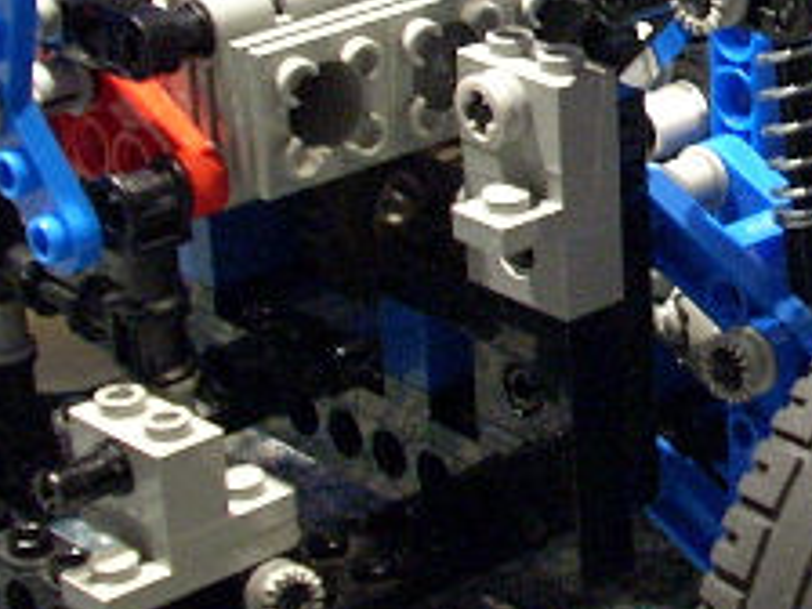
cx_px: 1011
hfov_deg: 14.4
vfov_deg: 11.2
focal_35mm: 132
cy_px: 40
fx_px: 3096
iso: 282
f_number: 2.8
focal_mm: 6.2
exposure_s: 1/4
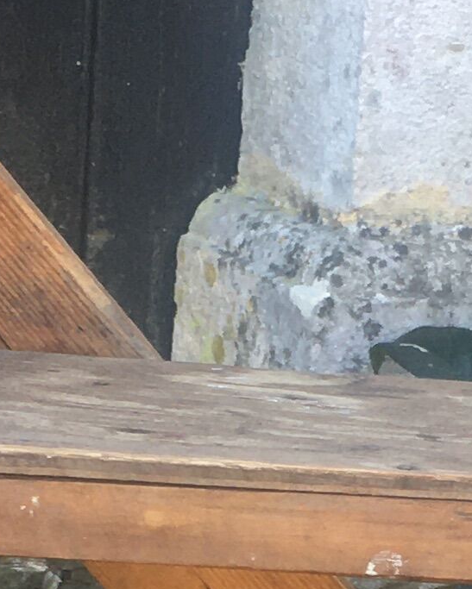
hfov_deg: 9.3
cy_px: 820
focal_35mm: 167
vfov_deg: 11.2
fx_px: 2914
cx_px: 330
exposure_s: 1/100
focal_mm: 4.15
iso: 32
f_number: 2.2
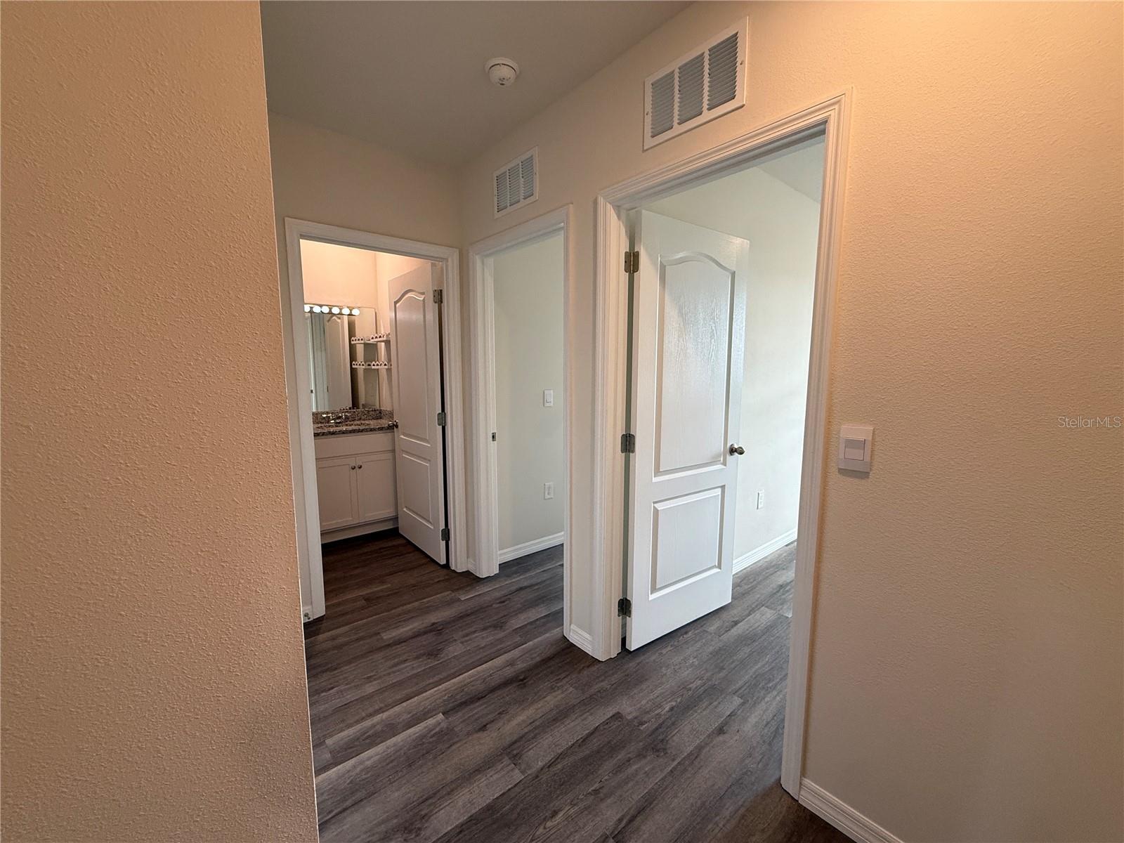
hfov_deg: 102.1
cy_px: 422
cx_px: 562
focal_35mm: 14
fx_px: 455
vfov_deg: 85.7
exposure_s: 1/120
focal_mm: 2.22
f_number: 2.2
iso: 200
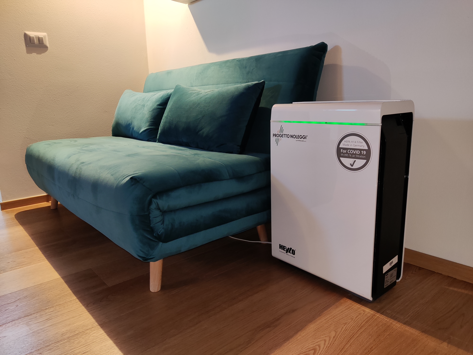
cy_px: 178
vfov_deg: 54.9
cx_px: 236
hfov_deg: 69.4
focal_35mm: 25
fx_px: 342
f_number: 1.79
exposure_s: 1/50
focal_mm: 4.71
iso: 274
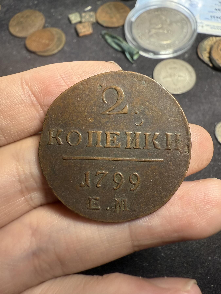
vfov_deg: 71.6
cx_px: 110
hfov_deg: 56.8
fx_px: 204
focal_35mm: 24
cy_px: 147
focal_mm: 2.22
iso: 250
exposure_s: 1/99
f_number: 2.2
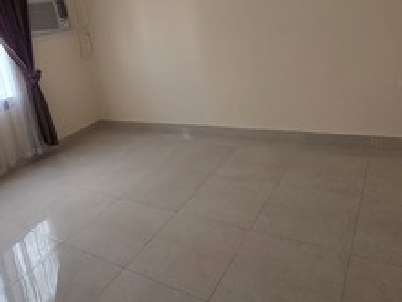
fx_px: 314
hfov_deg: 65.1
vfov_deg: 48.8
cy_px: 67
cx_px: 176
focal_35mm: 27
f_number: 1.9
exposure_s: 1/50
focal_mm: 2.2
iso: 160
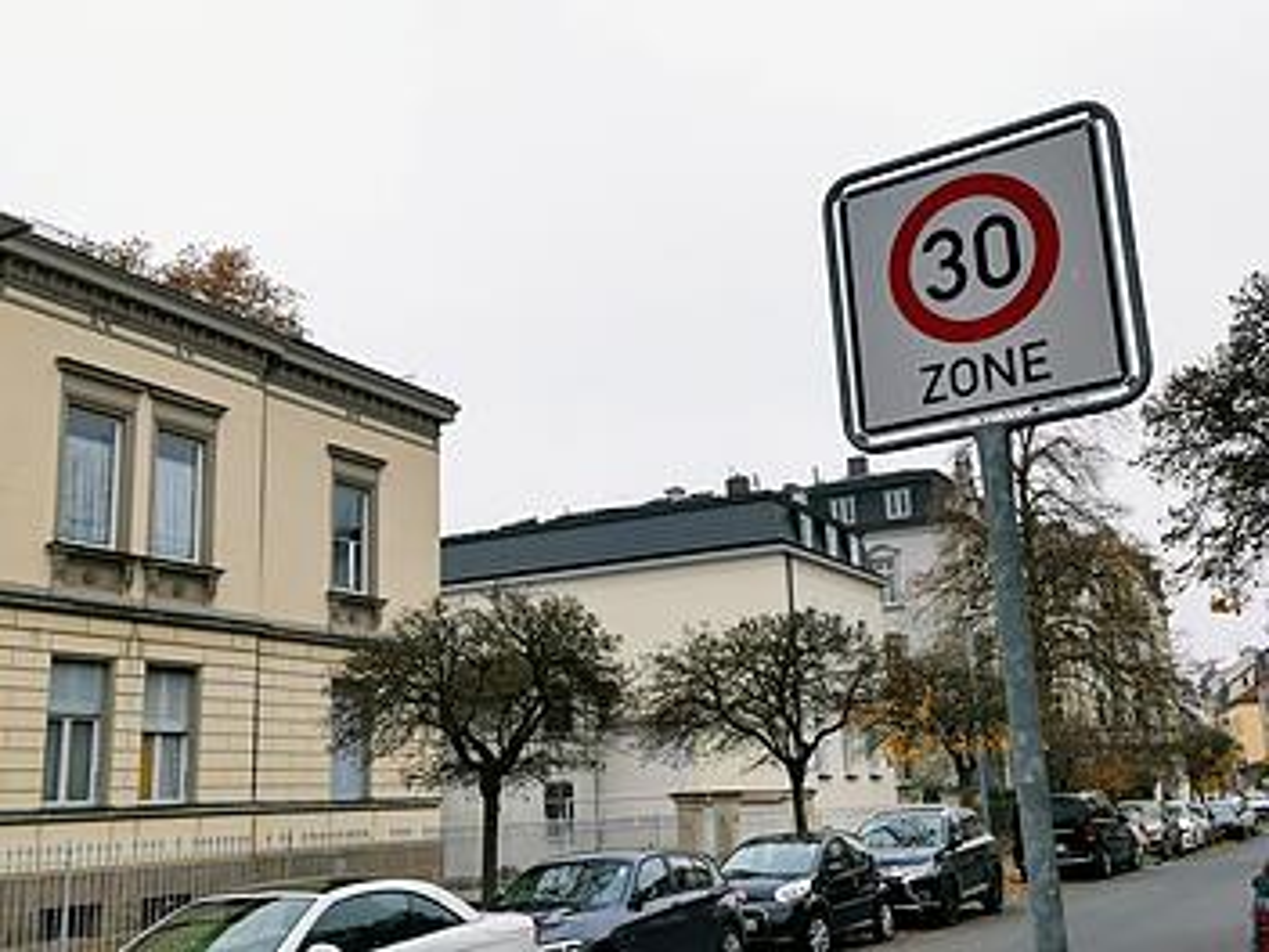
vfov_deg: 38.7
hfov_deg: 50.1
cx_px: 634
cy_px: 476
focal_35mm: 37
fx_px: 1356
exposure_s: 1/138
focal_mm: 4.75
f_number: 1.8
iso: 50
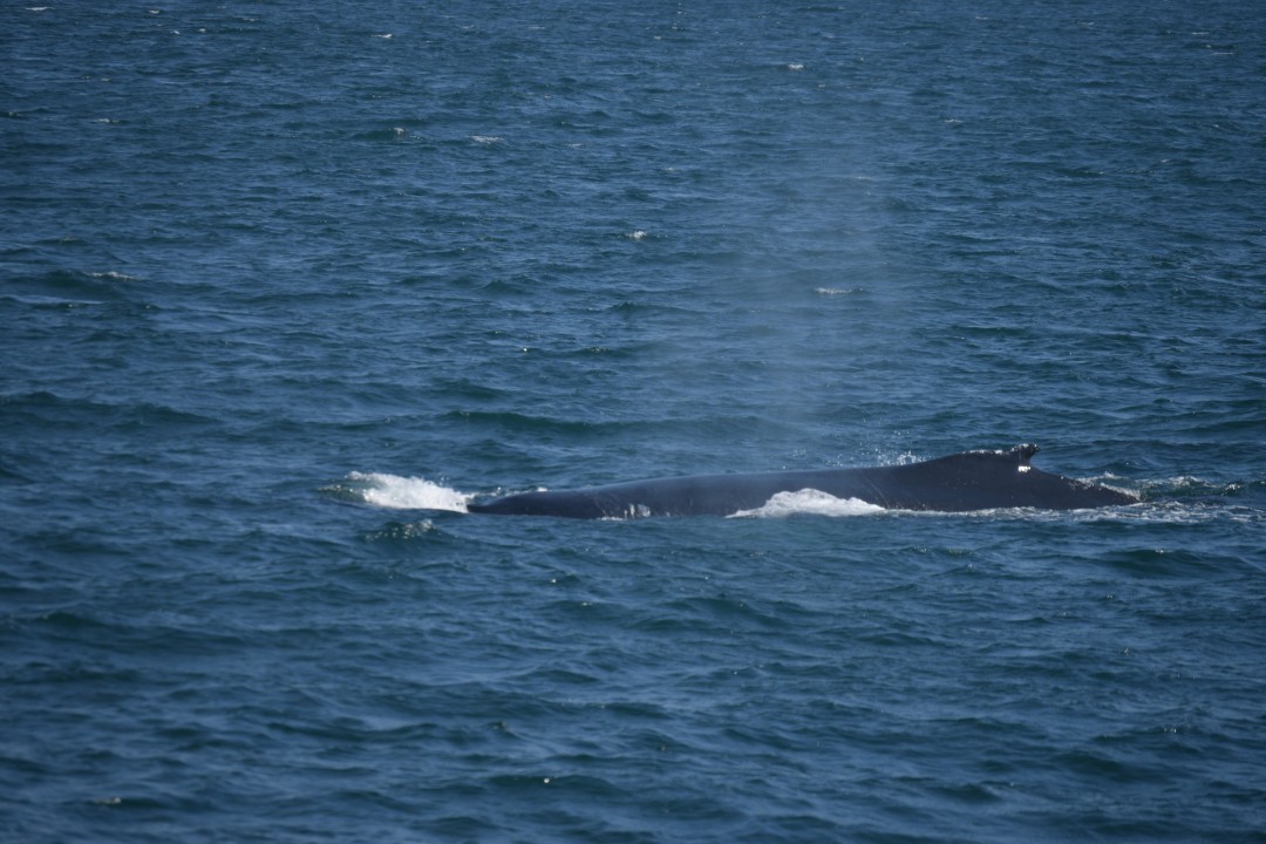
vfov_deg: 4.6
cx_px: 633
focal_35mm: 300
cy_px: 422
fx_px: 10549
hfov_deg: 6.9
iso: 200
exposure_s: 1/1600
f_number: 5.6
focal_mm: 200
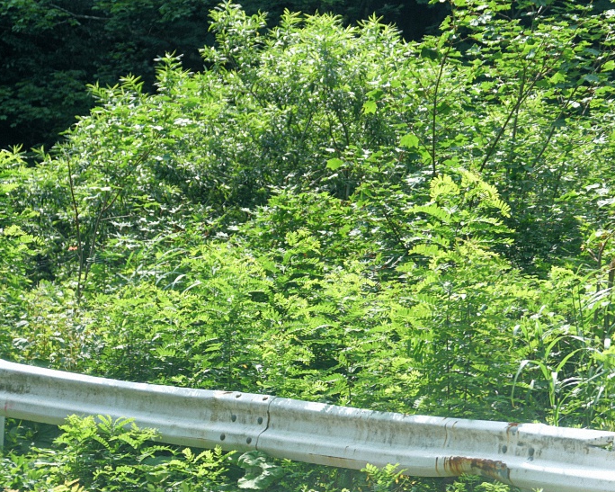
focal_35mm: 141
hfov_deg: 13.6
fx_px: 2563
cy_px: 272
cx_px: 512
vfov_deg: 11.0
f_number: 4
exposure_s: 1/250
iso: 100
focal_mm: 57
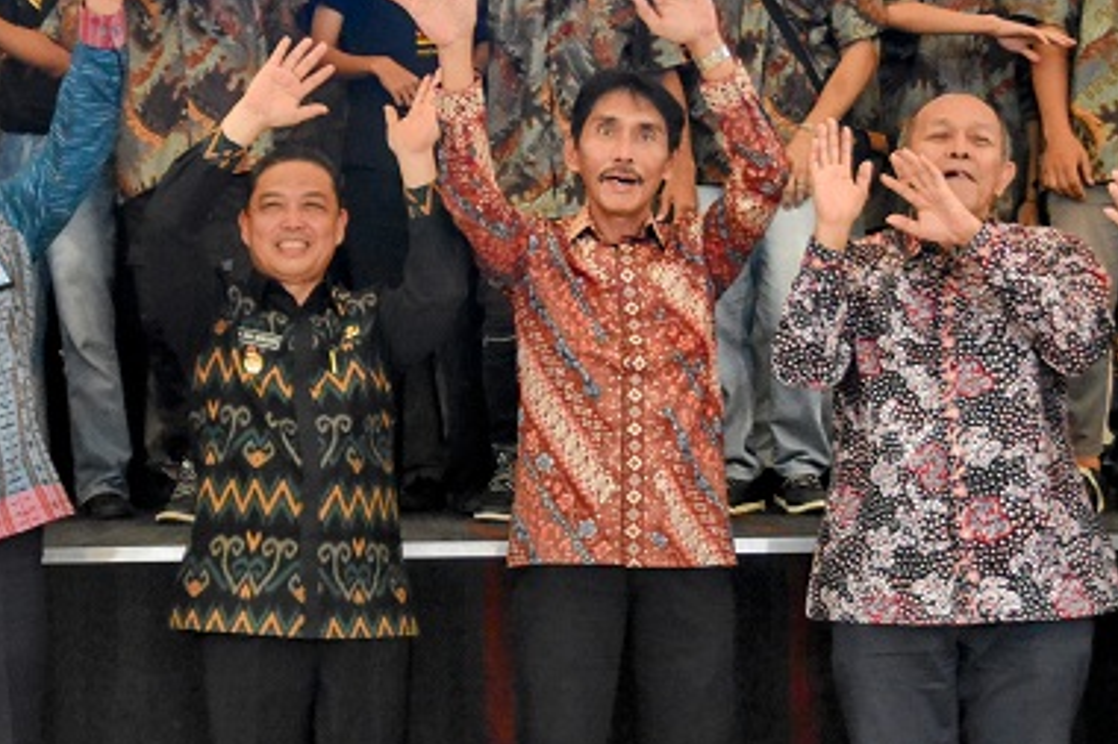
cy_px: 244
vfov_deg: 15.1
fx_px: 2794
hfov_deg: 22.4
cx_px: 300
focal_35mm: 90
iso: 4500
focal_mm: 38
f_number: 4.5
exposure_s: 1/125
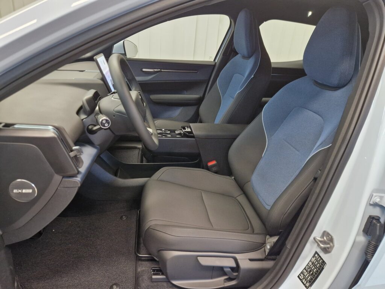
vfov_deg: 58.9
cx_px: 192
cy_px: 144
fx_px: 256
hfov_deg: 73.9
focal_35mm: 23
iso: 500
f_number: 1.8
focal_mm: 5.4
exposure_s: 1/100
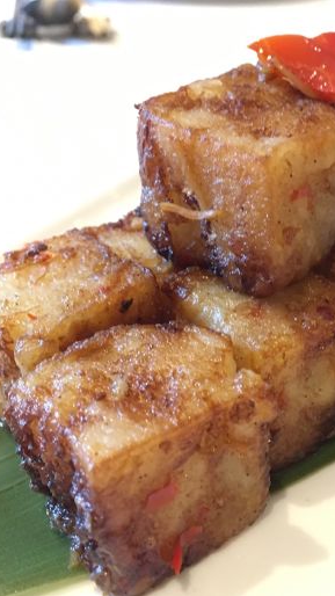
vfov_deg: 47.4
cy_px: 303
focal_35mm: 43
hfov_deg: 27.2
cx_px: 263
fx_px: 679
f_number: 2.2
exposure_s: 1/17
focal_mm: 4.15
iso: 200
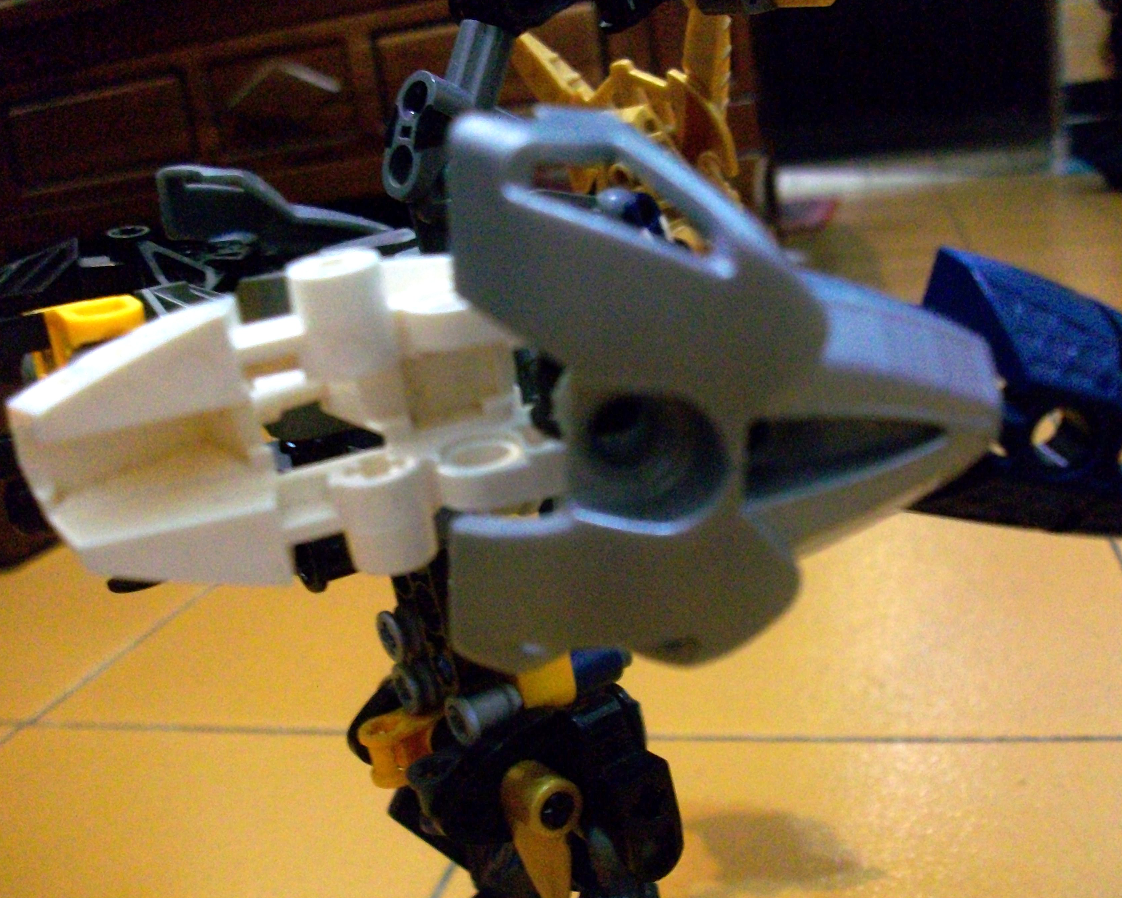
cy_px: 456
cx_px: 576
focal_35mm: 34
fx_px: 1129
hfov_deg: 52.8
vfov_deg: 43.4
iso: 160
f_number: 2.8
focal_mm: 5.7
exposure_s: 1/8
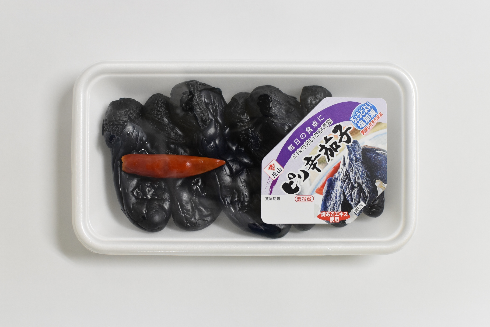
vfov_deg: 25.8
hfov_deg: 37.9
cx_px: 245
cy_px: 164
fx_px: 715
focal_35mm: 52
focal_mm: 35
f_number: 4
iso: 1400
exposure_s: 1/60
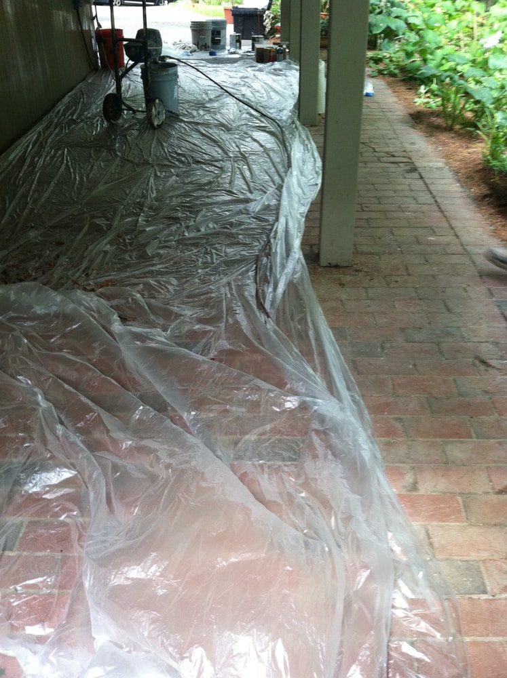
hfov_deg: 40.6
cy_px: 339
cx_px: 254
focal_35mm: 35
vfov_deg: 52.7
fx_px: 685
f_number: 2.8
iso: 80
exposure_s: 1/20
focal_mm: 3.85
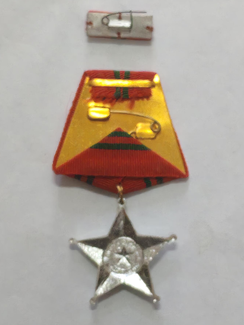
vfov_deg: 18.4
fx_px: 1006
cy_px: 162
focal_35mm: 107
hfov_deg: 13.8
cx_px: 121
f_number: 1.95
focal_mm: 5.52
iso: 800
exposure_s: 1/50
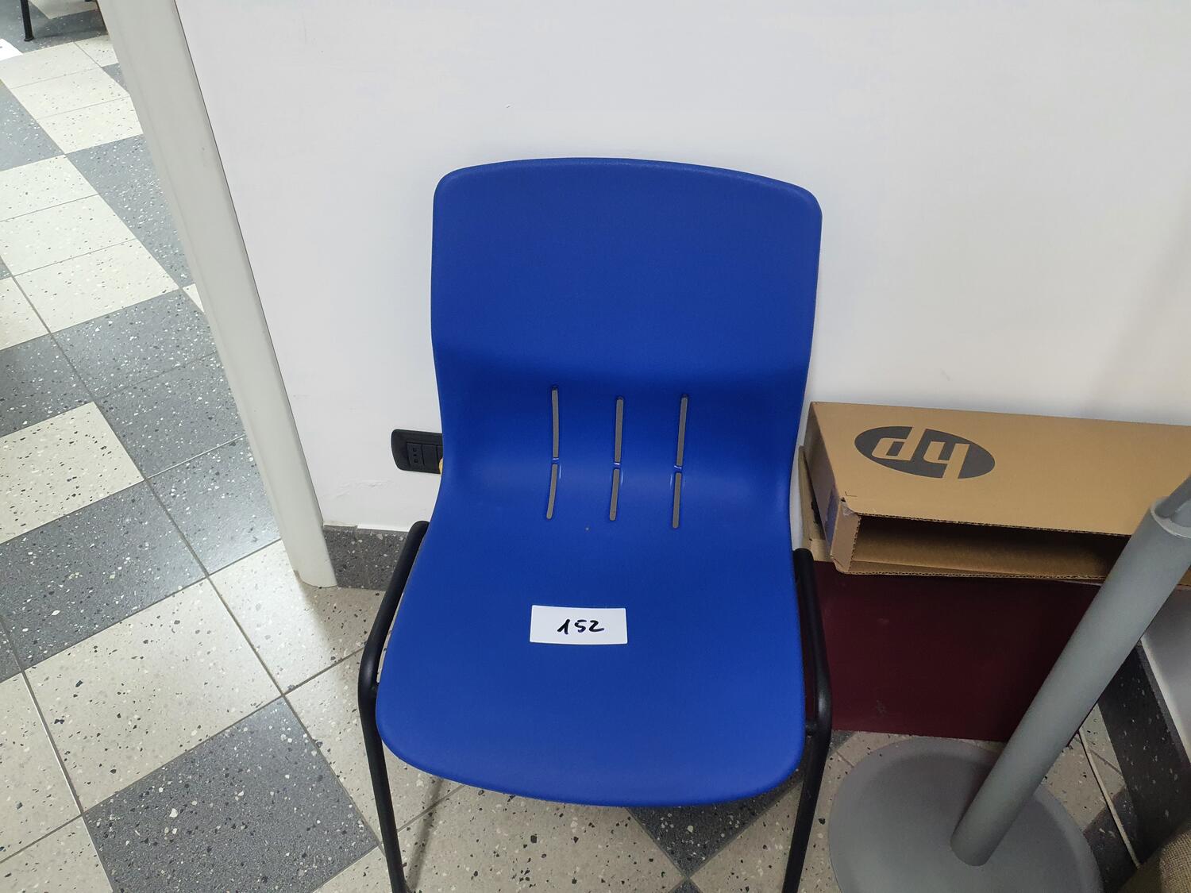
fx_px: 895
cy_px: 446
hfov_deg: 67.3
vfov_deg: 53.1
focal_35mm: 26
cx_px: 596
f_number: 1.5
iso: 320
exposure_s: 1/50
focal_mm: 4.3
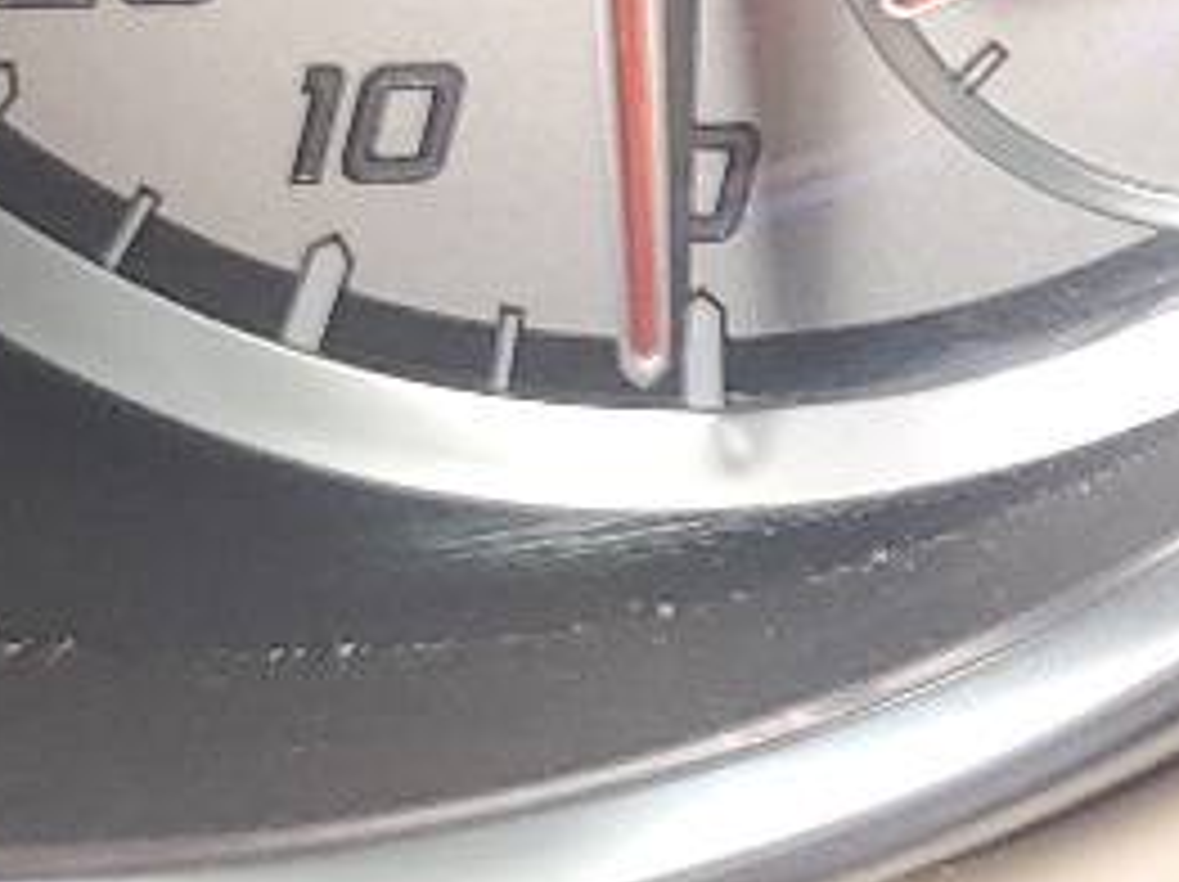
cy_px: -1228
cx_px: 2740
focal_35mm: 159
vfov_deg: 8.5
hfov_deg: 10.8
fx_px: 5410
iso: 50
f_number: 1.5
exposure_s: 1/116
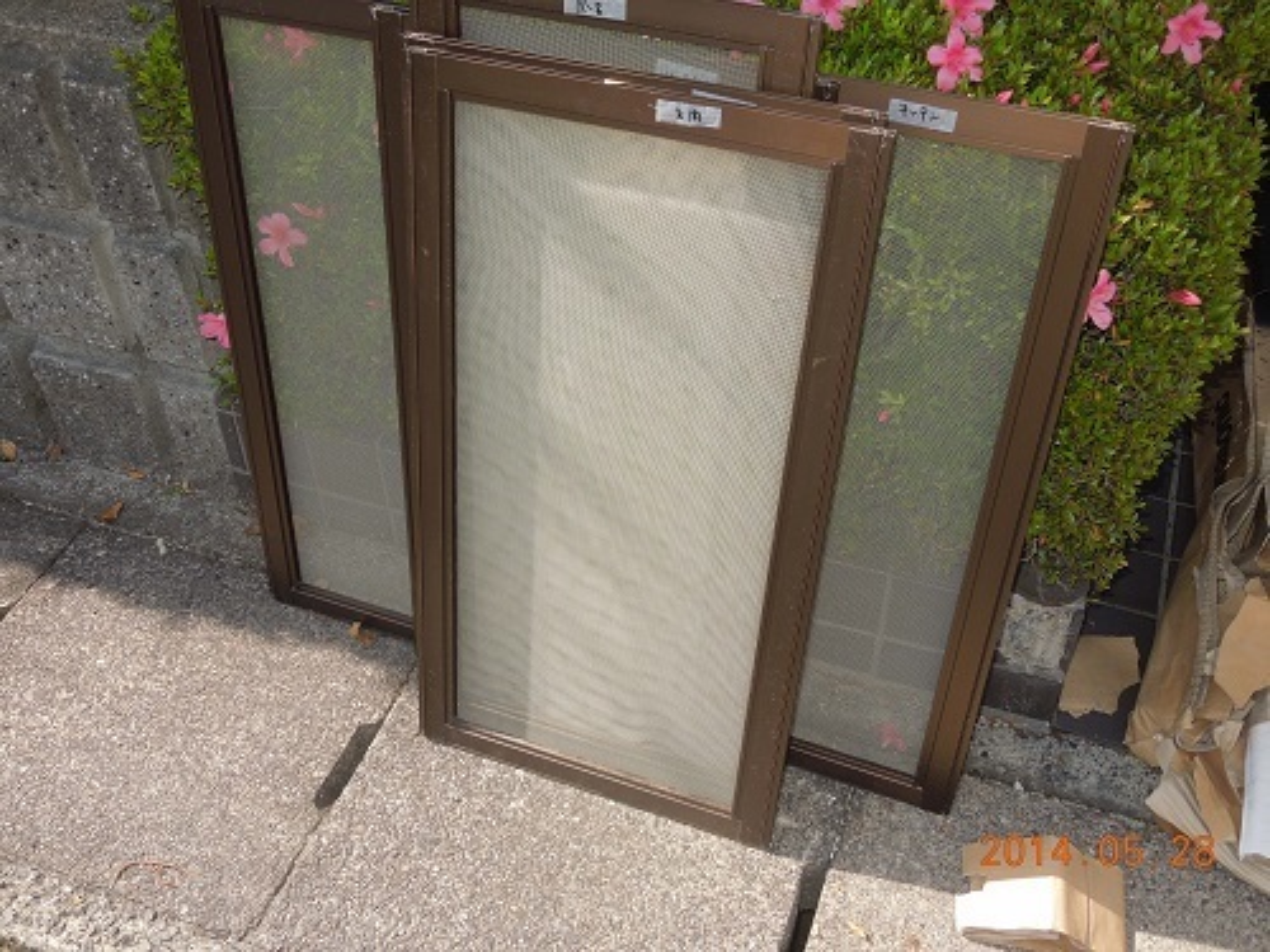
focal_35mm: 35
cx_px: 635
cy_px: 476
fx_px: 1284
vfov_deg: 40.7
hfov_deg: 52.6
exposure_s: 1/320
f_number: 3.7
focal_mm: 6.3
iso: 100
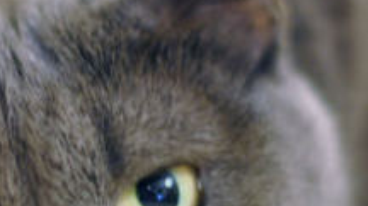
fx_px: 2271
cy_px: 176
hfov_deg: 9.2
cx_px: 0
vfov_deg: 5.2
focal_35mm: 233
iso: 1000
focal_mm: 50
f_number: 1.8
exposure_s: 1/13
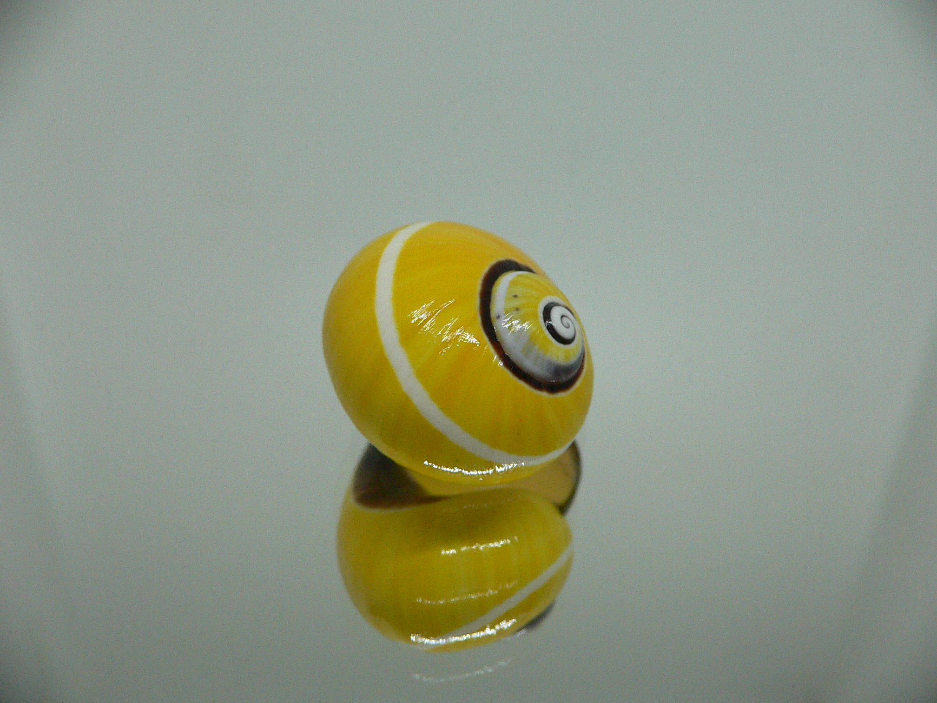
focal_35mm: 35
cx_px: 468
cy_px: 352
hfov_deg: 52.6
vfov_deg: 40.7
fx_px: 947
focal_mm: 4.6
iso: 200
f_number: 2.8
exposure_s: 1/60
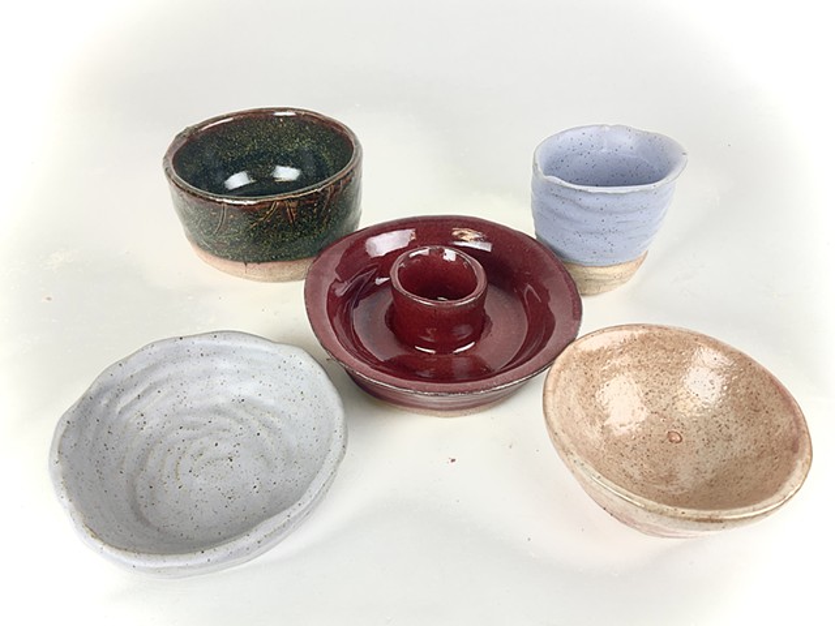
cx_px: 418
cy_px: 313
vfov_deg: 48.2
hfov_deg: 61.7
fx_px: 700
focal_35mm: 29
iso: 16
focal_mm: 3
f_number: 1.8
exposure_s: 1/112
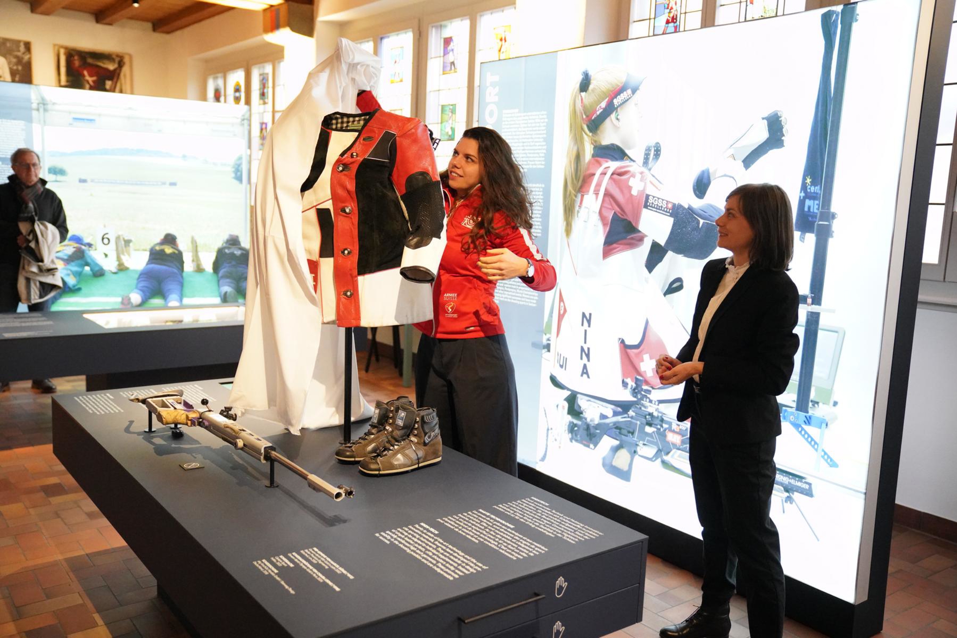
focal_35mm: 32
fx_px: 851
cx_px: 478
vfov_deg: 41.1
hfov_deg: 58.7
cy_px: 319
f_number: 2.8
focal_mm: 32
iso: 12800
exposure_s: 1/1000
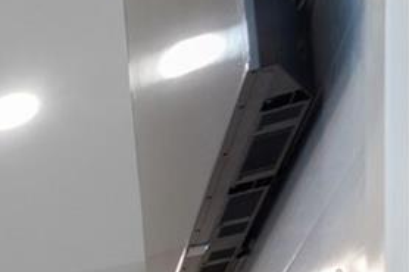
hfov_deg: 12.1
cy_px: 647
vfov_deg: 12.0
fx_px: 1045
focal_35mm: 92
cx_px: -765
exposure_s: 1/10
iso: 640
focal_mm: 16
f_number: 9
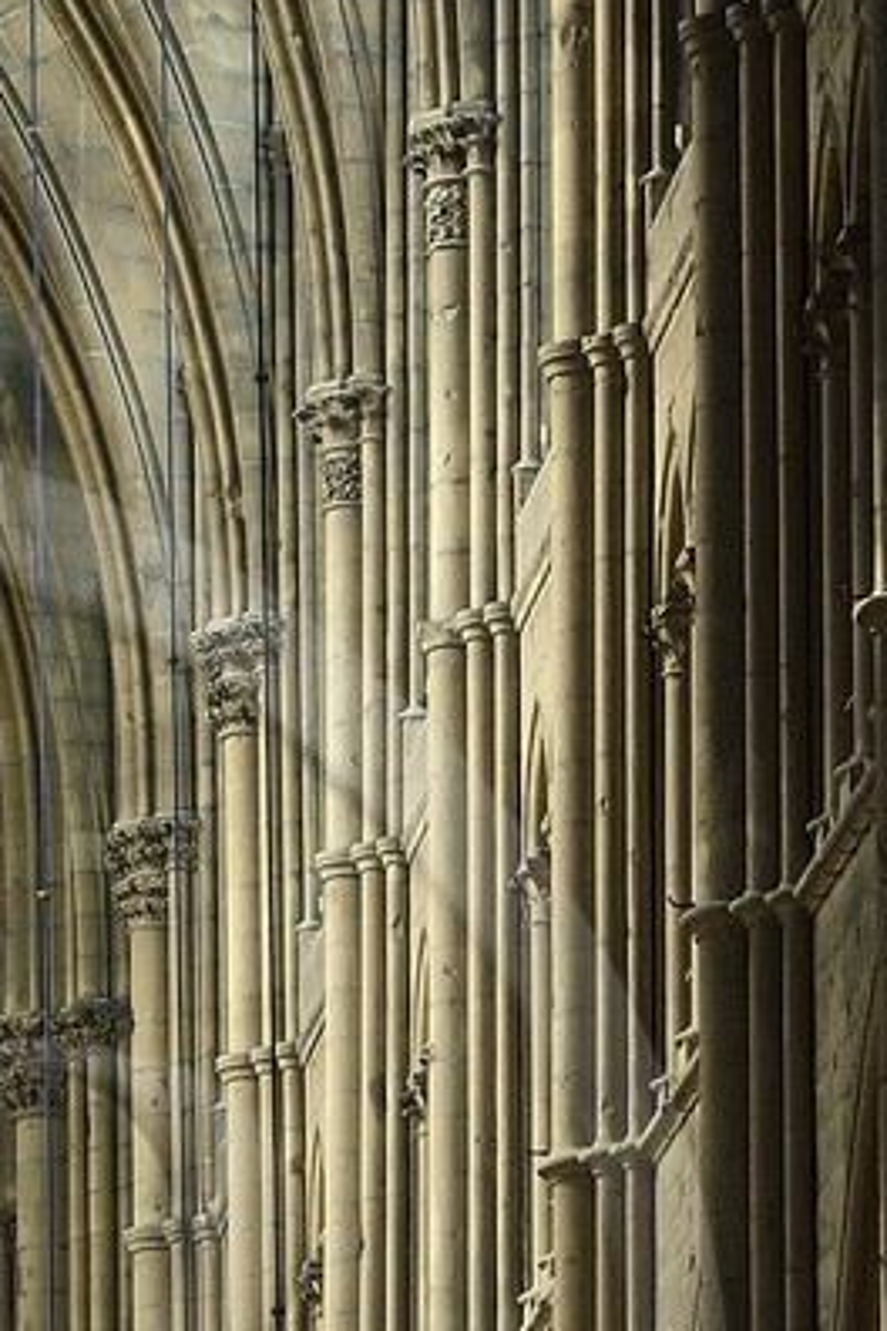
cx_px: -306
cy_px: 1465
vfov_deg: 7.2
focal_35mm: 283
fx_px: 10458
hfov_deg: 4.8
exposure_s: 1/13
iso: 800
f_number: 7.1
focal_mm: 70
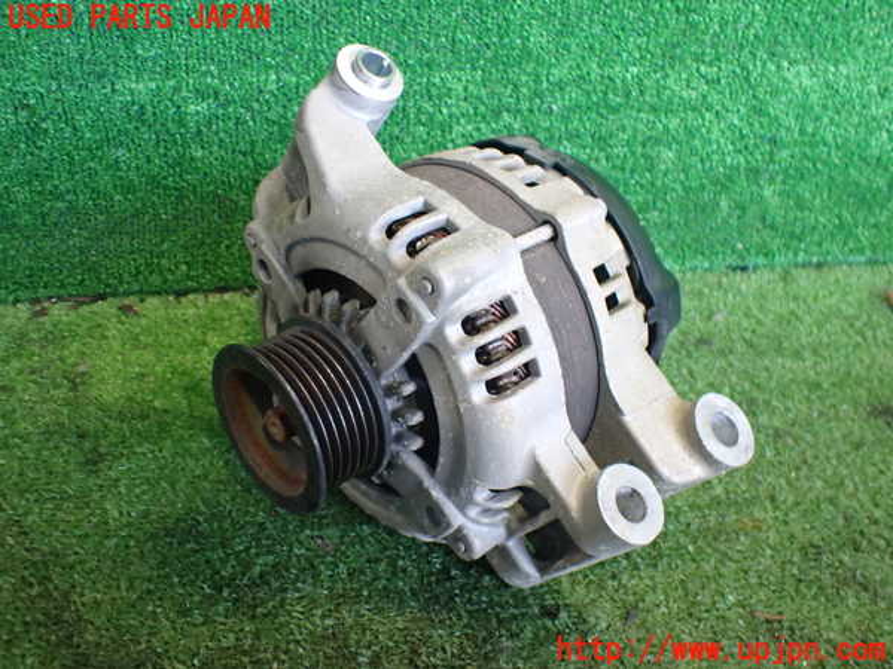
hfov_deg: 60.0
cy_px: 334
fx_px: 774
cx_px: 446
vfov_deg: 46.8
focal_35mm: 30
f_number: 2.3
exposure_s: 1/100
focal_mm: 5.4
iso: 800
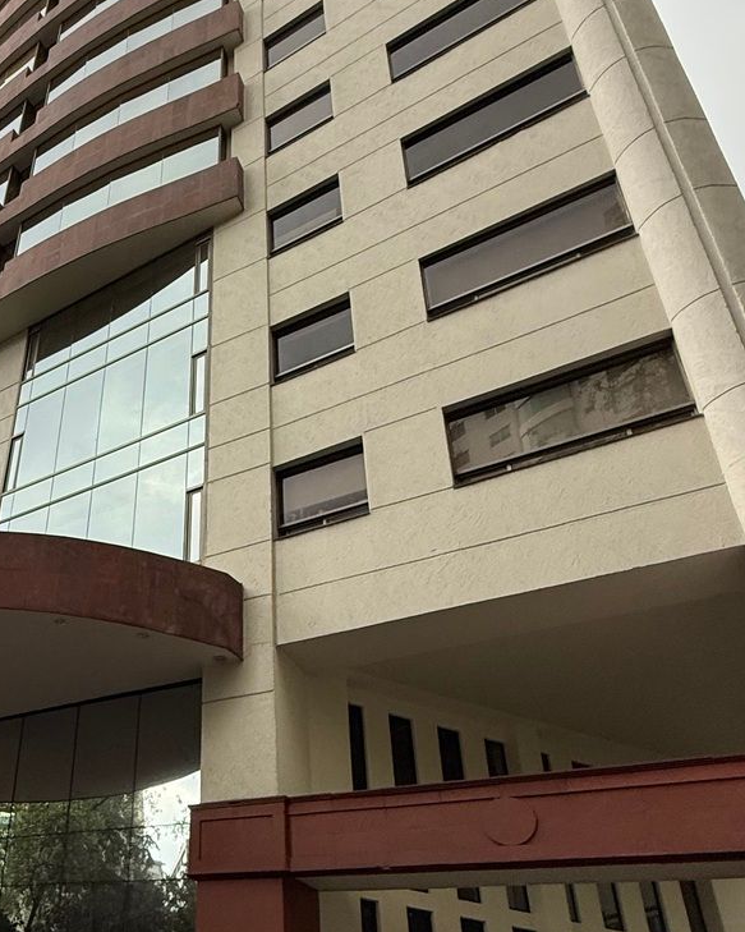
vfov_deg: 57.2
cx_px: 60
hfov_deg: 43.8
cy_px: 637
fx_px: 827
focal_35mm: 30
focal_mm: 2.22
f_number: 2.2
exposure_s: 1/99
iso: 200
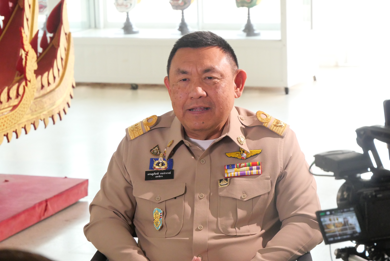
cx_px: 195
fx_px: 1344
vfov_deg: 11.1
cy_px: 130
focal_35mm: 124
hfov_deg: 16.5
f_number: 6.3
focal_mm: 60
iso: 3200
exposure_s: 1/250
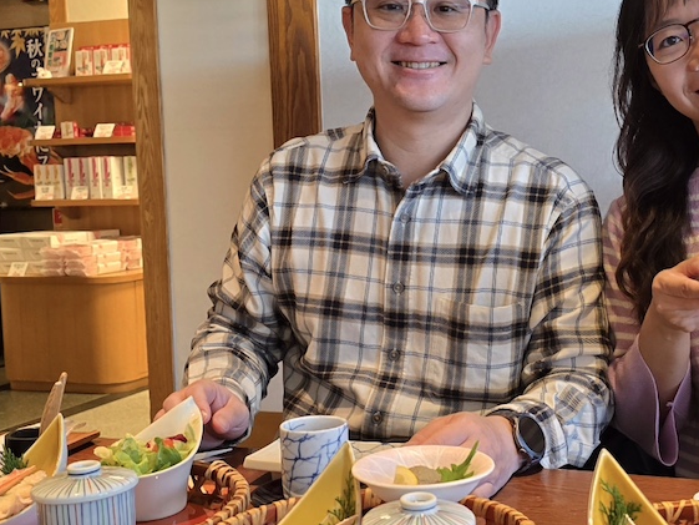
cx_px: 512
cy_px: 228
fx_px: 848
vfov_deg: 34.3
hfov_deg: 43.5
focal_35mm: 42
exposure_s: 1/120
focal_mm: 6.3
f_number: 1.7
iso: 320
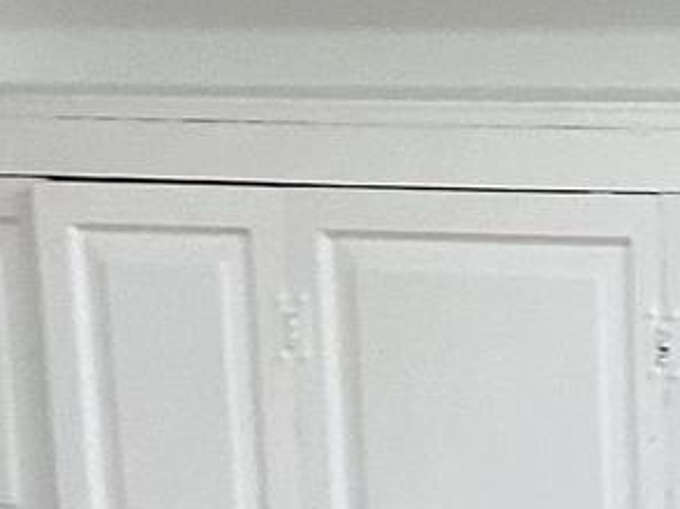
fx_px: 2983
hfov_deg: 12.7
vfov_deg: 9.6
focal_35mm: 152
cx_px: 775
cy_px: 685
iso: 64
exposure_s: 1/50
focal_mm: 3.3
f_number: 2.4
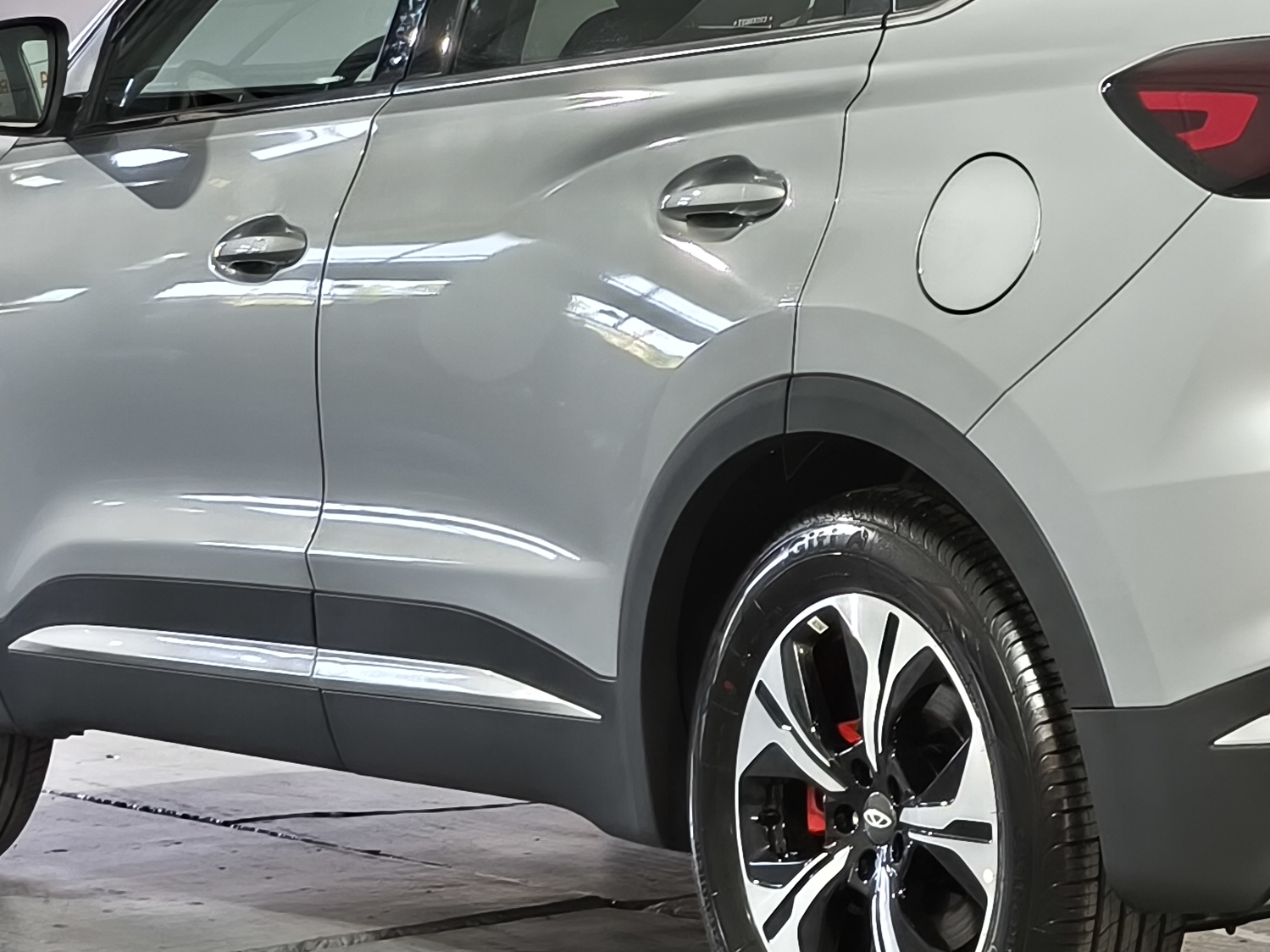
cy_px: 208
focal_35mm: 147
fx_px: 5393
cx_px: 1056
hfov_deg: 13.4
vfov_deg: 10.1
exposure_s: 1/99.9
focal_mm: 7.1
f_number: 1.9
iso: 1250
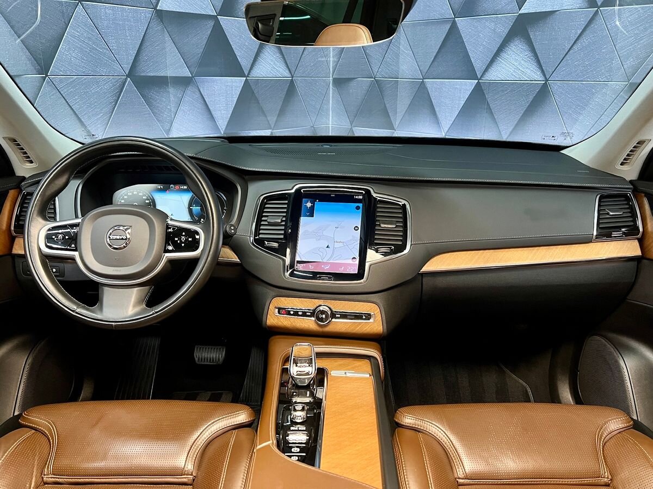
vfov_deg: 53.1
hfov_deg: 67.3
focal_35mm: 26
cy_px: 244
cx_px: 326
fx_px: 490
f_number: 1.5
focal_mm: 5.7
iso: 500
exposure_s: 1/51
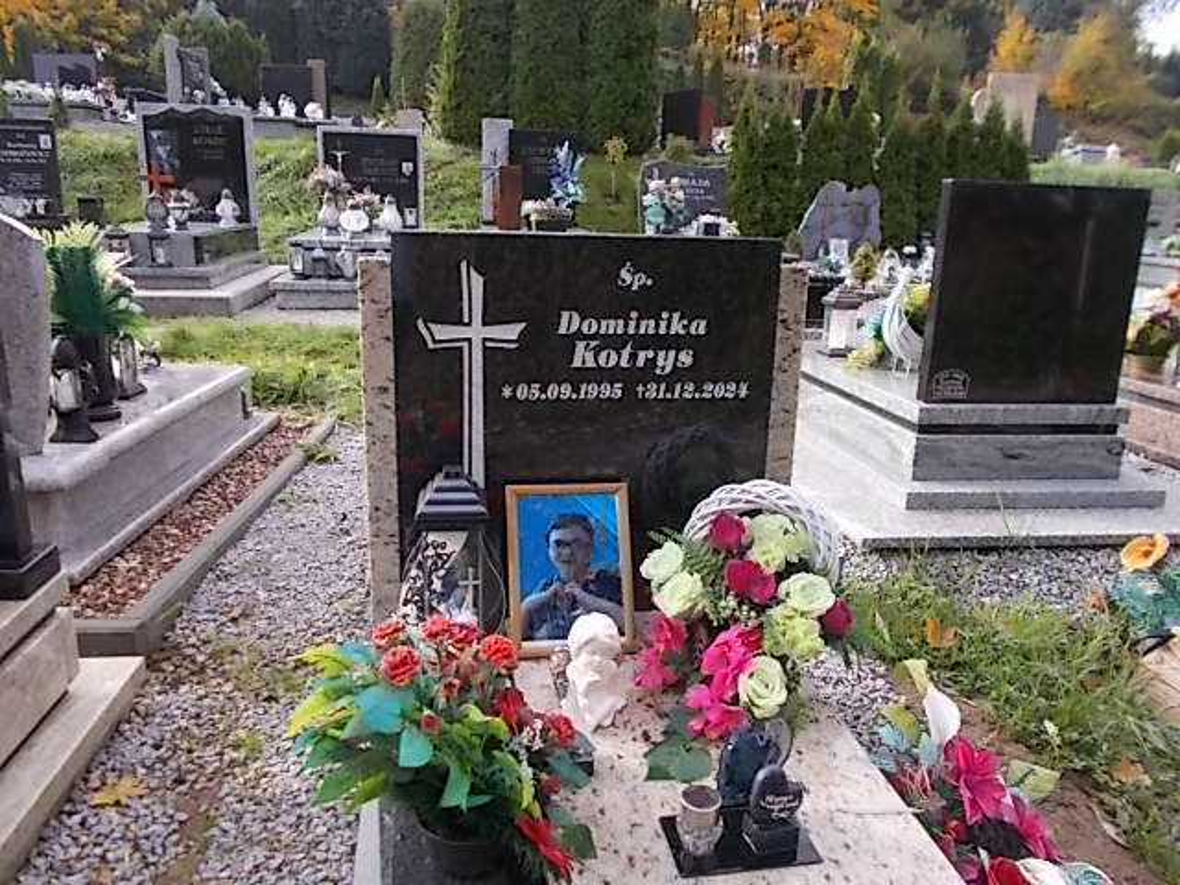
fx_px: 886
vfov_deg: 53.1
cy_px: 442
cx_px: 590
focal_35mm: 26
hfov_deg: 67.3
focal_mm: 4.6
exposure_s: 1/160
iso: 80
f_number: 3.2
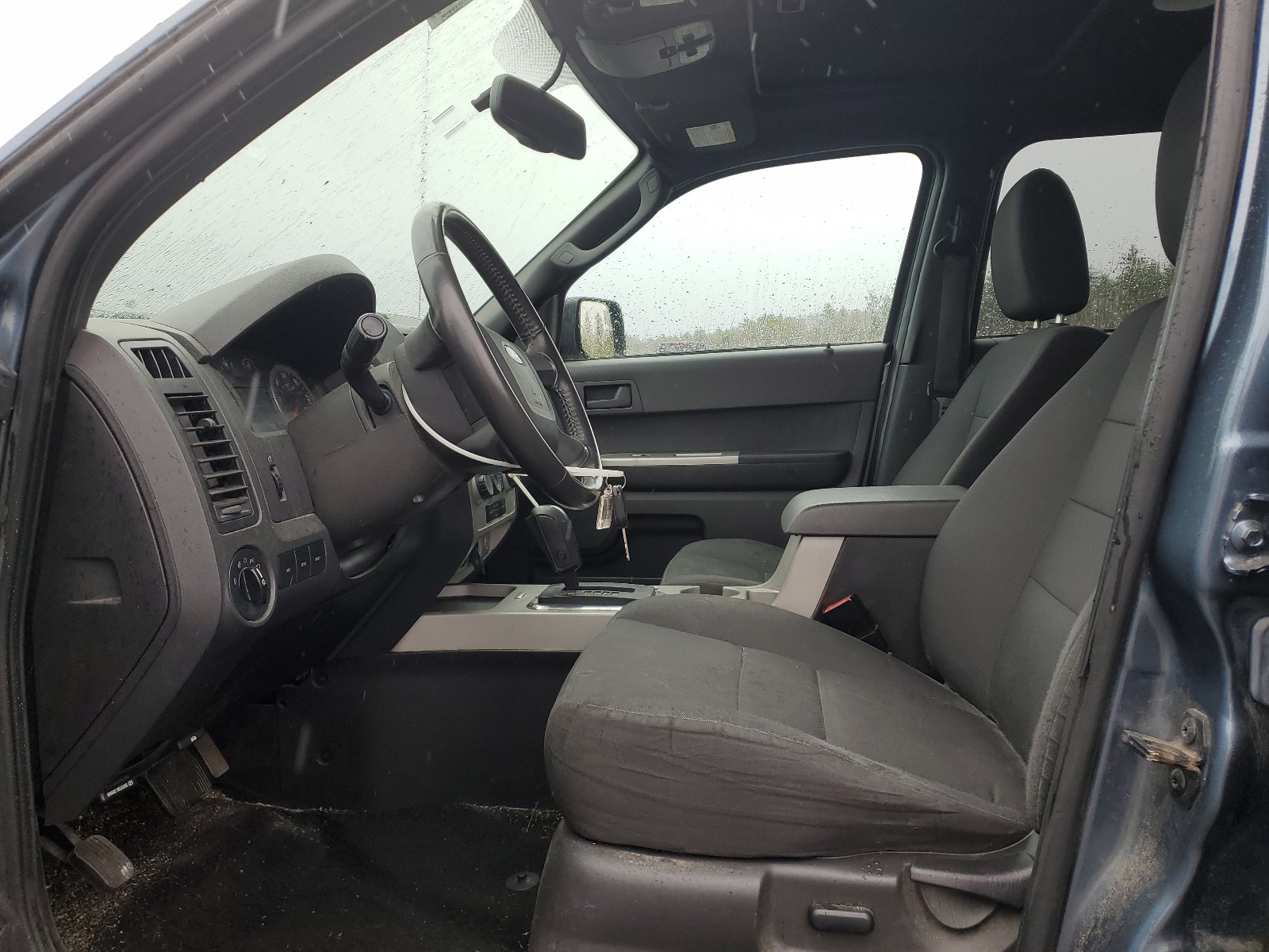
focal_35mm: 26
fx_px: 953
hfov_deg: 67.3
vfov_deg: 53.1
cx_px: 634
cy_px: 476
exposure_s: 1/476
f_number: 1.5
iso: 50
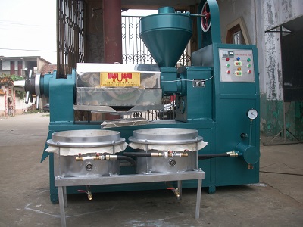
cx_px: 152
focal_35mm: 37
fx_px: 324
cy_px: 114
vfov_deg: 38.7
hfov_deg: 50.1
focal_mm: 7.7
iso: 50
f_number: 3.5
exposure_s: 1/80
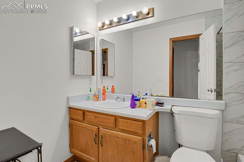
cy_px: 81
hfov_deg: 93.3
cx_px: 122
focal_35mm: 17
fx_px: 115
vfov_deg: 70.4
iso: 3600
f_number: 8
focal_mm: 17
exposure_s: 1/20
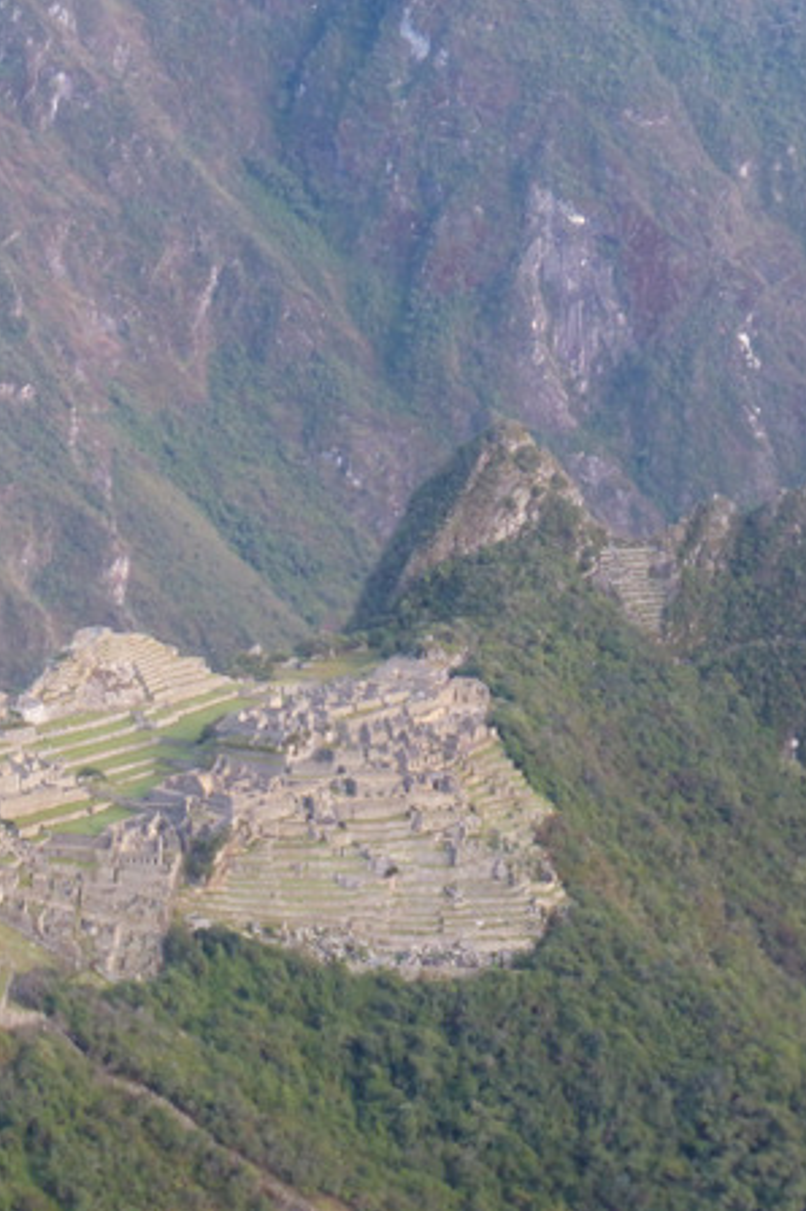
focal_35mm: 145
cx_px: 32
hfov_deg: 9.4
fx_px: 4877
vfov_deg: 14.2
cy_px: 606
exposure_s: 1/50
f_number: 5.3
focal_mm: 17.1
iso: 400
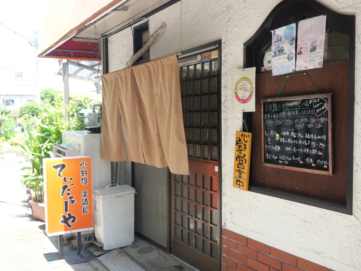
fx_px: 417
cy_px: 136
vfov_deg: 36.0
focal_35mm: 40
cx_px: 180
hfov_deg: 46.8
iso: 320
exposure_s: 1/60
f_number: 6.3
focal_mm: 20
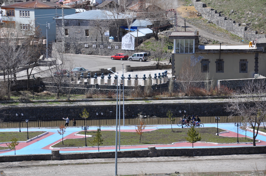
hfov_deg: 13.1
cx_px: 133
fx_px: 1162
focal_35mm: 158
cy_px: 88
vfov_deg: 8.7
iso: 200
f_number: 10
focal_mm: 105
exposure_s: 1/400
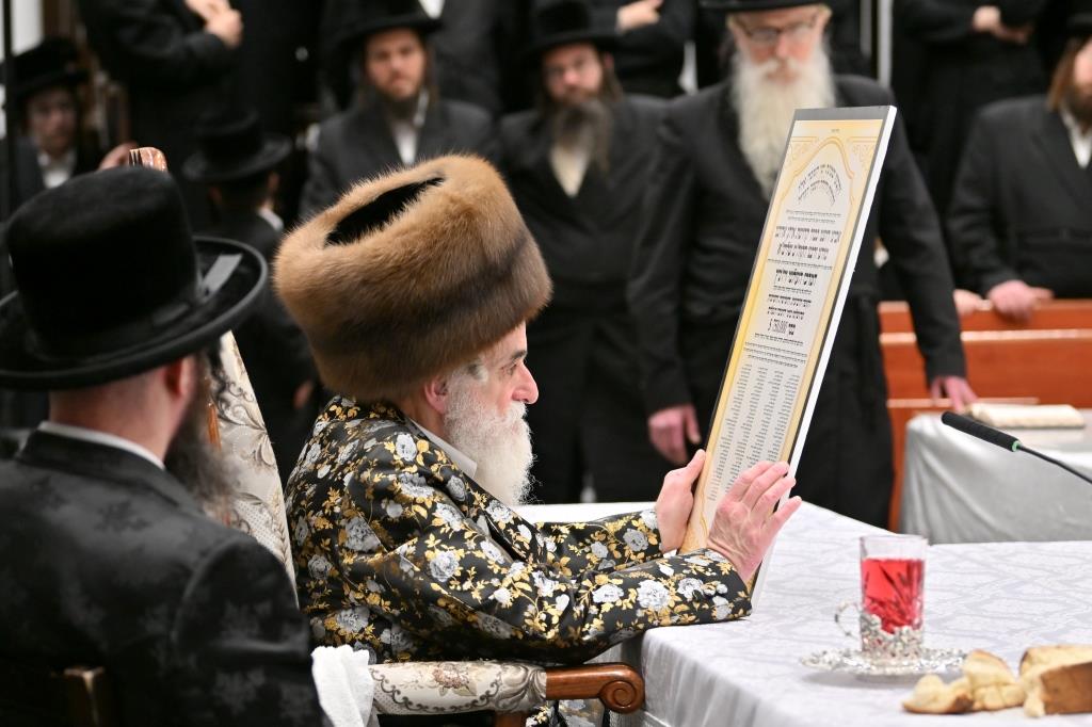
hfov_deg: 15.9
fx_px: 3912
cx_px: 546
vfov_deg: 10.6
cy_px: 364
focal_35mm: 129
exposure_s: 1/500
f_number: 2.8
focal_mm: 86
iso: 320
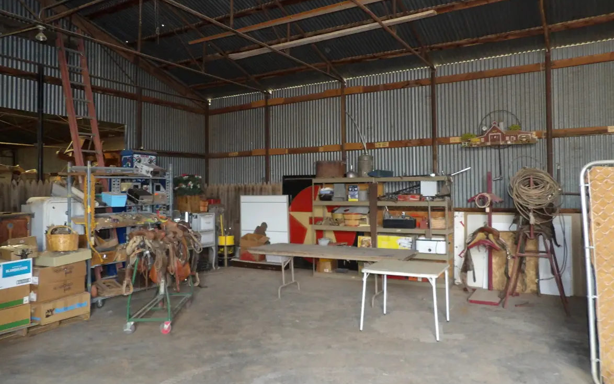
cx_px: 301
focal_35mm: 26
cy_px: 188
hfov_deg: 70.4
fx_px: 435
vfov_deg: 47.6
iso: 484
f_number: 3.2
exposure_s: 1/33
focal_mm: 4.3
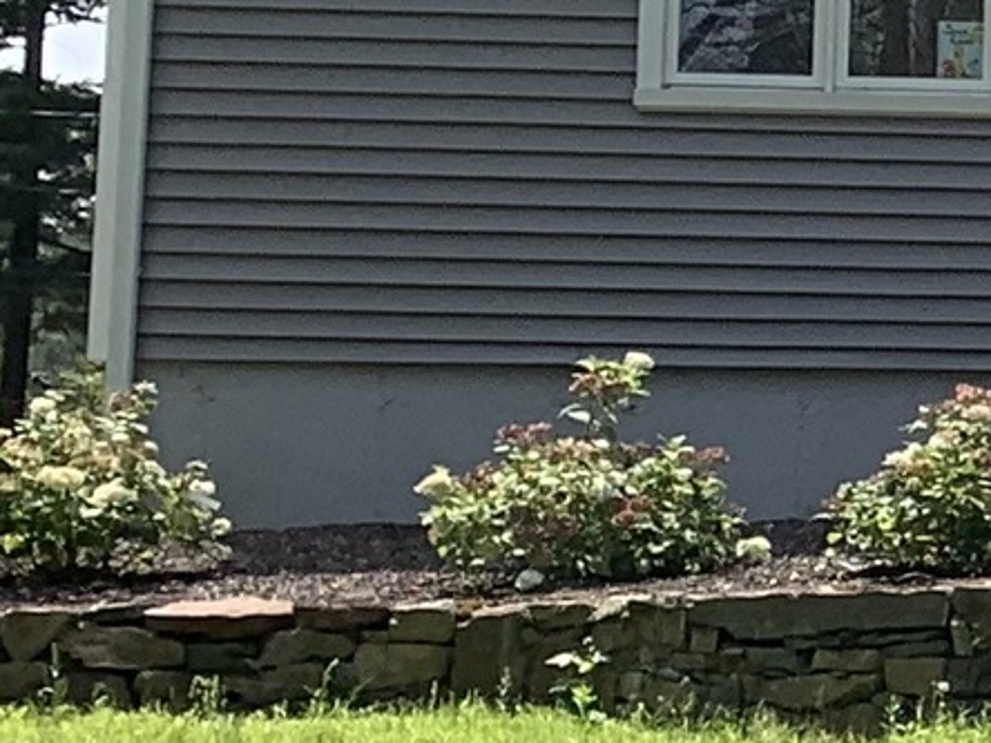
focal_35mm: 180
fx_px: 5153
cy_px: 500
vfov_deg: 8.2
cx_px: 3069
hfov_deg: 8.8
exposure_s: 1/1689
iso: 25
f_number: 1.8
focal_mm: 4.25
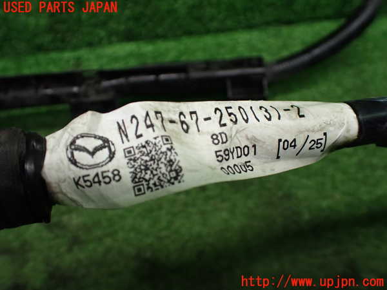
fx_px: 335
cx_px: 194
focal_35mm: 30
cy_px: 145
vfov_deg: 46.8
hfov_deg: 60.0
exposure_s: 1/125
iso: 400
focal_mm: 5.4
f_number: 2.3
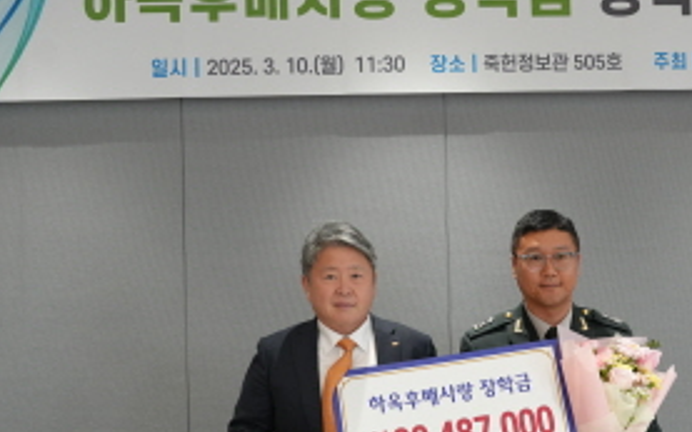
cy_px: 283
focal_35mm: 59
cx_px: 457
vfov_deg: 22.0
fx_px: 1106
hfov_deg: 34.4
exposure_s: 1/160
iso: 2000
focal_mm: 31.9
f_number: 4
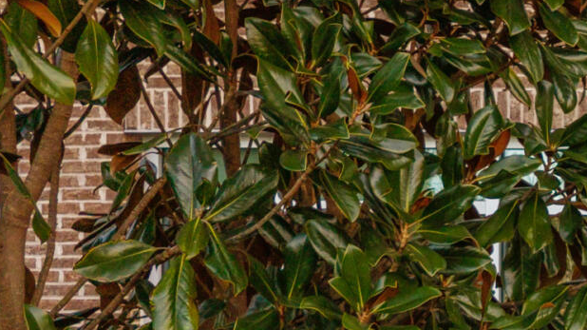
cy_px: 228
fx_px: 1976
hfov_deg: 14.6
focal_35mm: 127
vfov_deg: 9.5
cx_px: 1094
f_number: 1.8
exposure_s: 1/80
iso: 100
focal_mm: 8.7
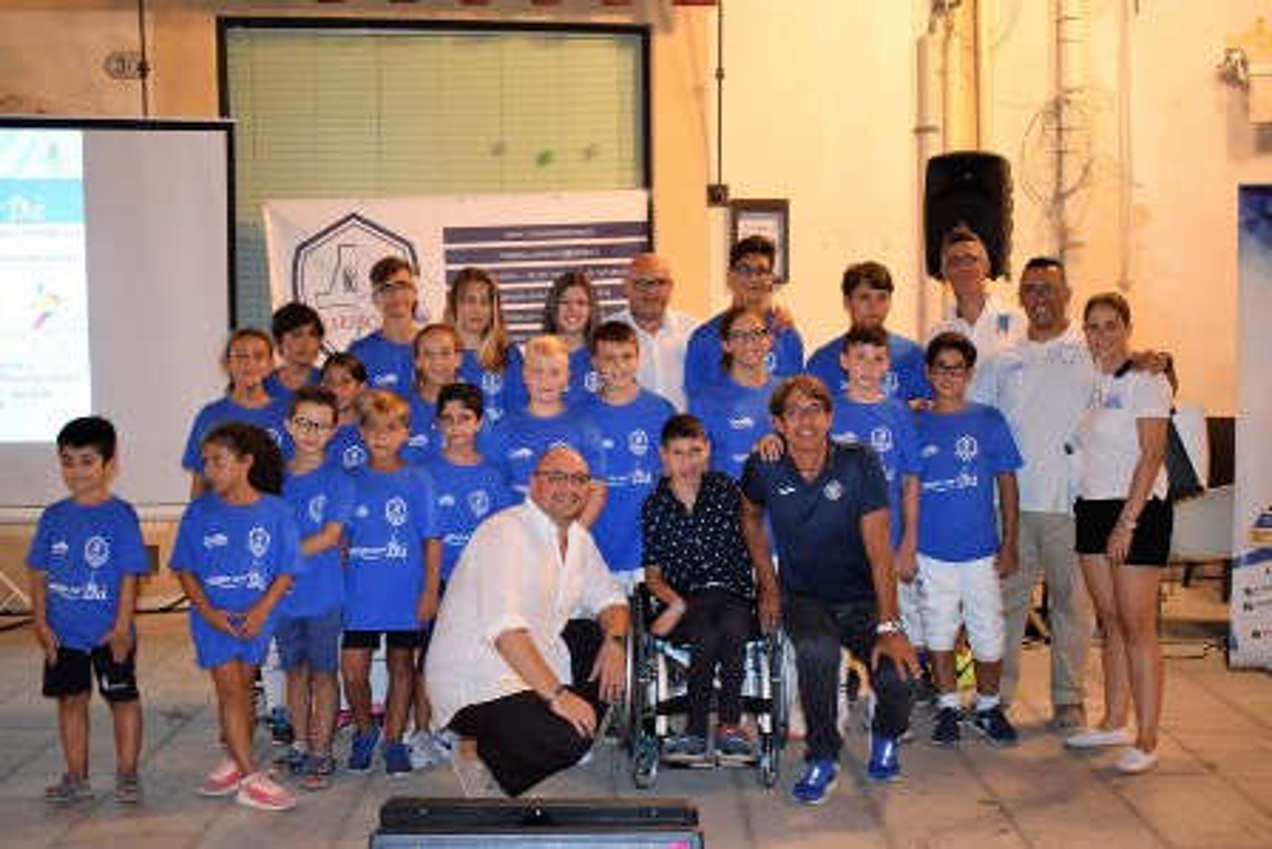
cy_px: 424
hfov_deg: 43.6
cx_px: 636
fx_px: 1590
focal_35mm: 45
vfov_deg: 29.9
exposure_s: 1/60
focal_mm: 30
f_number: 4.2
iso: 3200
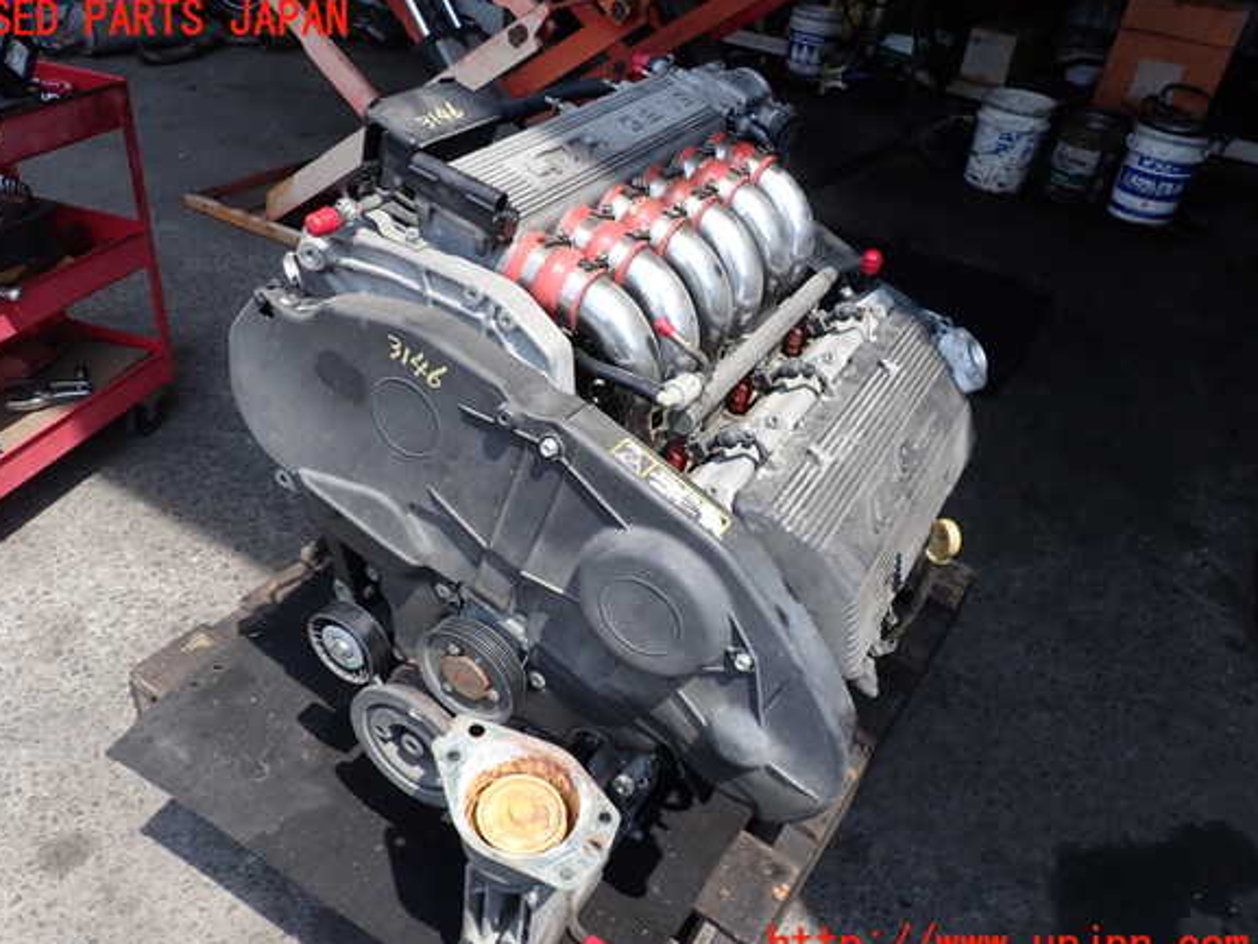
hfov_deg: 67.3
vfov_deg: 53.1
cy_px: 484
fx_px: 945
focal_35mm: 26
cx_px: 606
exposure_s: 1/640
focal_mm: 4.5
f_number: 2.8
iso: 100
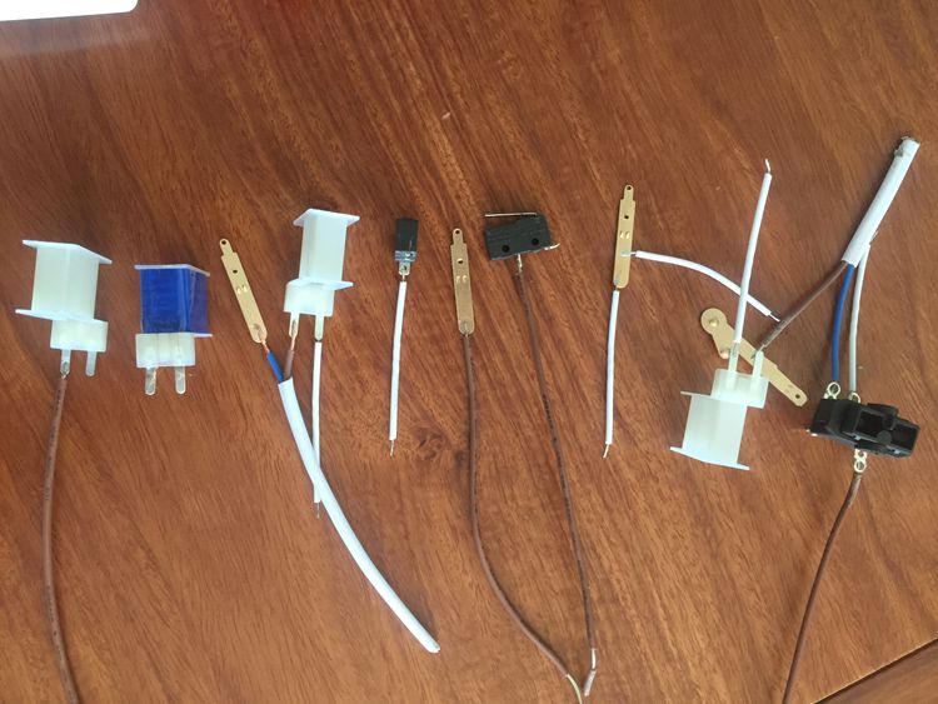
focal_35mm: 29
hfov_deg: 61.6
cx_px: 469
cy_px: 352
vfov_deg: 48.3
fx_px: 786
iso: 160
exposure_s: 1/33
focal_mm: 4.15
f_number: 2.2
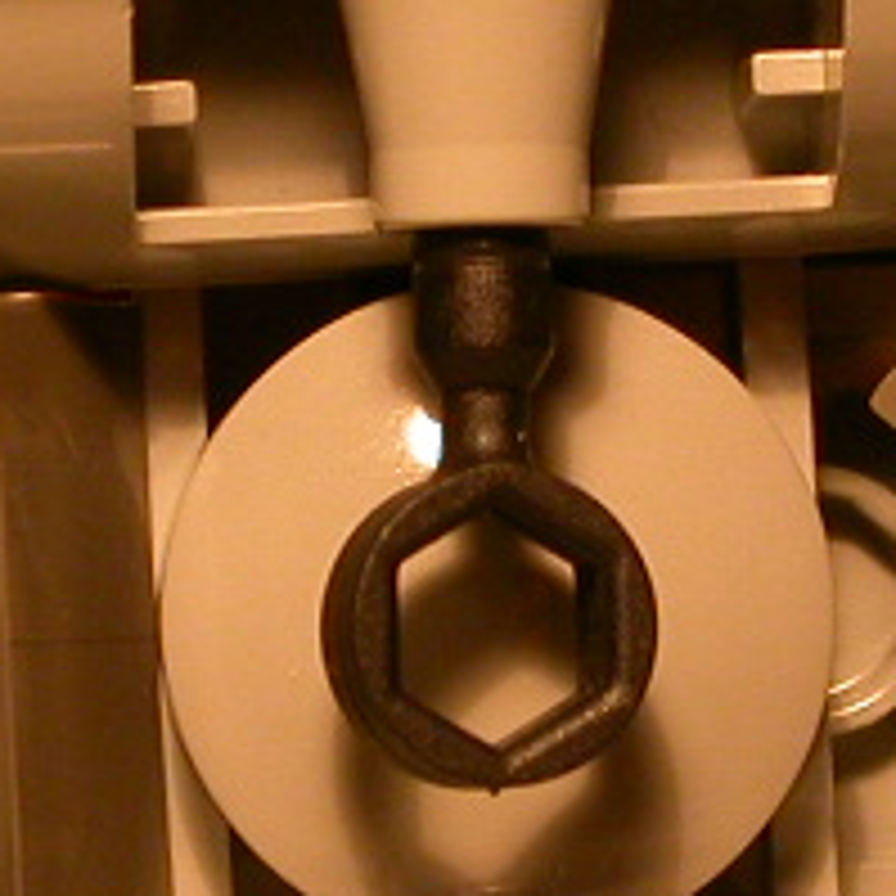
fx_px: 10923
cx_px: 536
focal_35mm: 373
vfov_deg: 4.7
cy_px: 599
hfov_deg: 4.7
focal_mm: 17.1
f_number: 3.6
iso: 100
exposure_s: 1/96
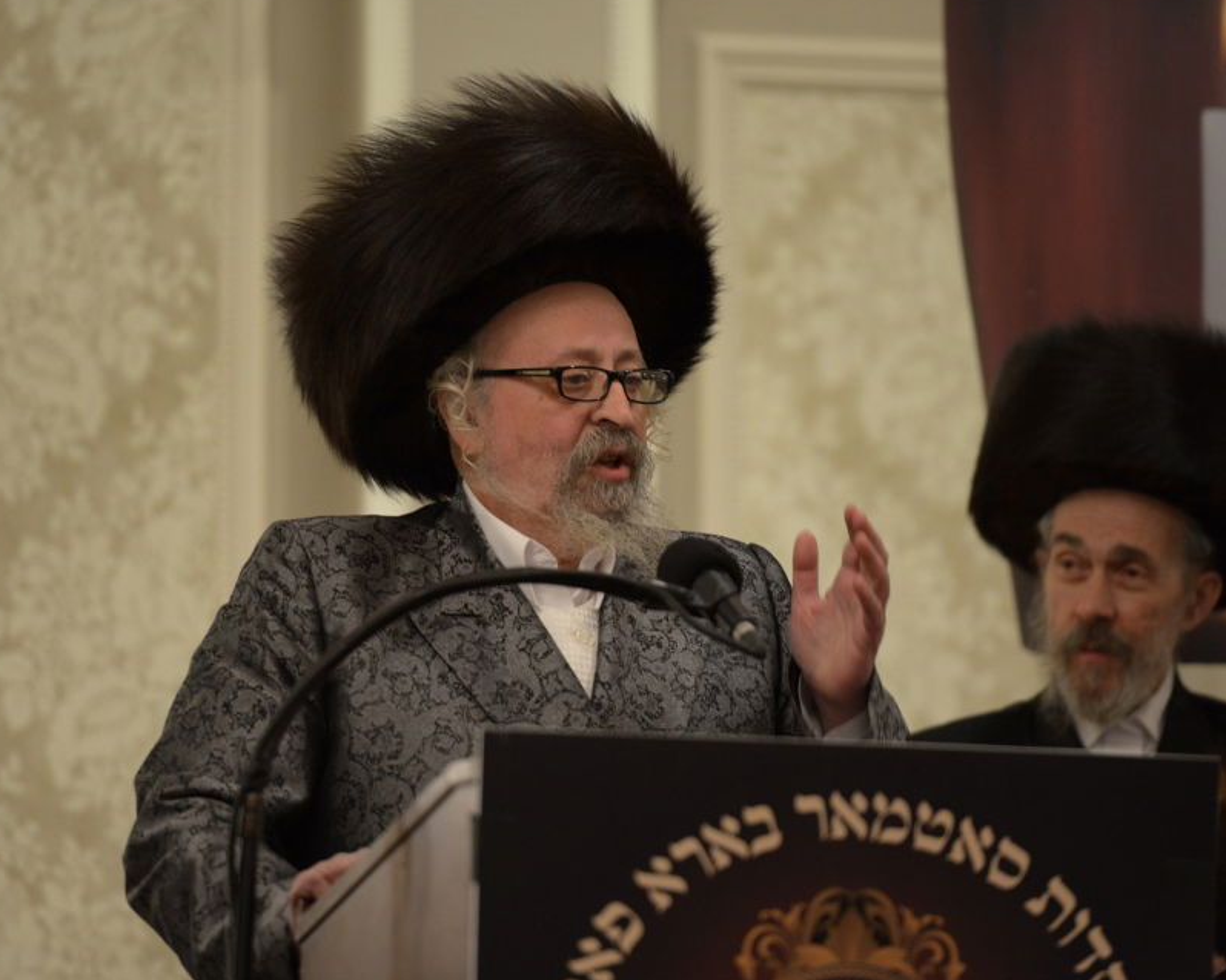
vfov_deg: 6.4
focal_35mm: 241
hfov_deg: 8.0
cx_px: 595
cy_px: 477
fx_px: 8743
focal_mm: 200
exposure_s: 1/100
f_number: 2.8
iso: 1600
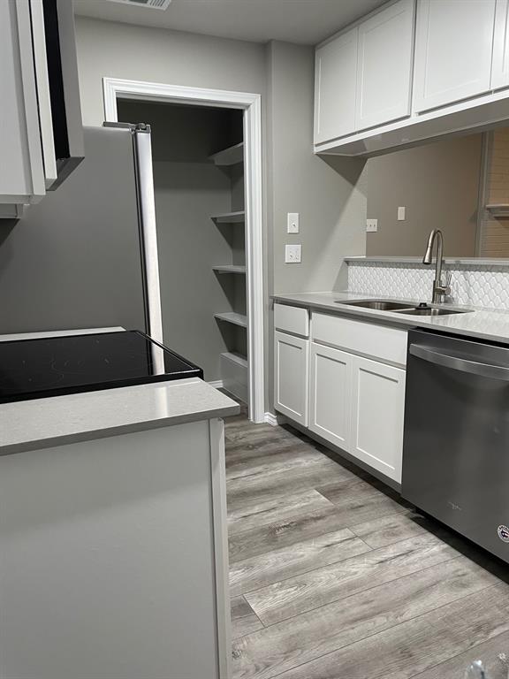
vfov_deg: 67.3
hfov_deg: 53.1
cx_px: 254
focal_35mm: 26
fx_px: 510
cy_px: 340
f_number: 1.6
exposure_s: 1/60
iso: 160
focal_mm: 4.2
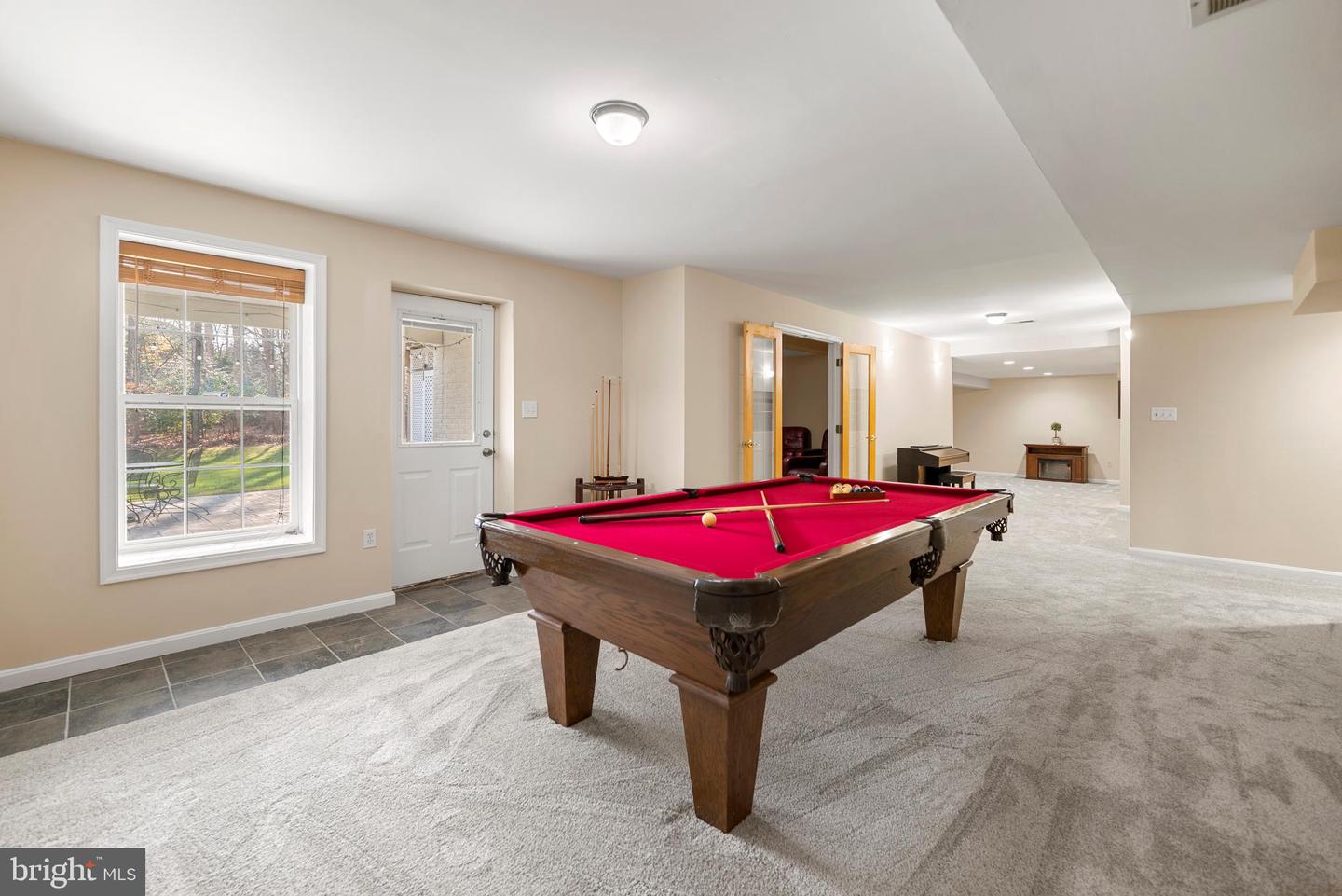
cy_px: 448
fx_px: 522
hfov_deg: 104.2
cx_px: 671
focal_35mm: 14
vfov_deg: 81.2
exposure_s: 1/6
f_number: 4
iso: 100
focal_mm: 14
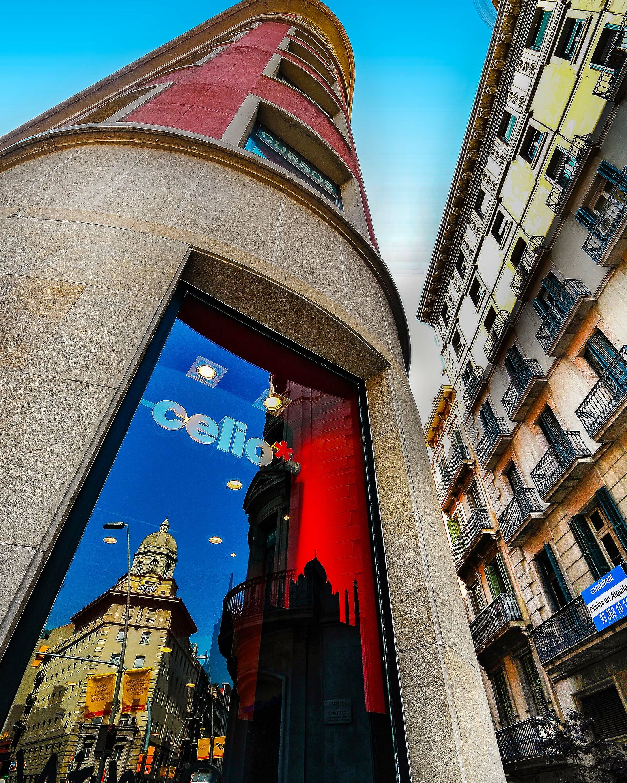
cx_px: 313
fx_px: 394
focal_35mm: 17
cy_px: 392
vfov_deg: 89.6
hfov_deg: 77.0
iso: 200
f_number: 7.1
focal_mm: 10
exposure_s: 1/125
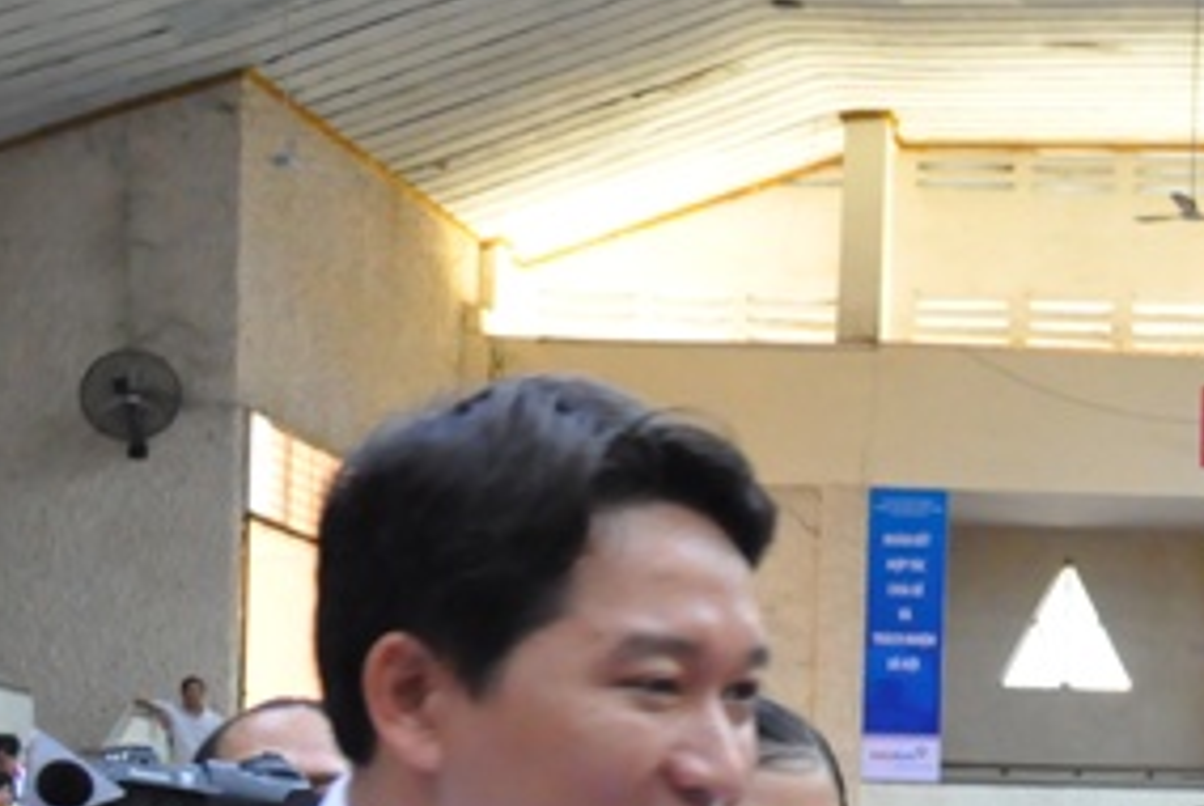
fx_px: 3113
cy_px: 982
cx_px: 1539
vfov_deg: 14.3
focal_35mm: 93
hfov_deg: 20.2
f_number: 7.1
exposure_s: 1/50
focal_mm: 22
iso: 3200
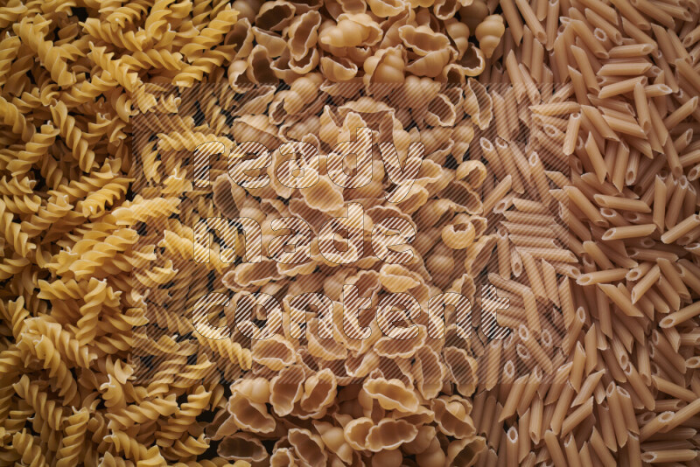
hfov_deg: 39.6
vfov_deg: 27.0
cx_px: 350
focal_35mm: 50
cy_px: 234
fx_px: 973
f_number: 8
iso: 160
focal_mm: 50
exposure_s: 1/100
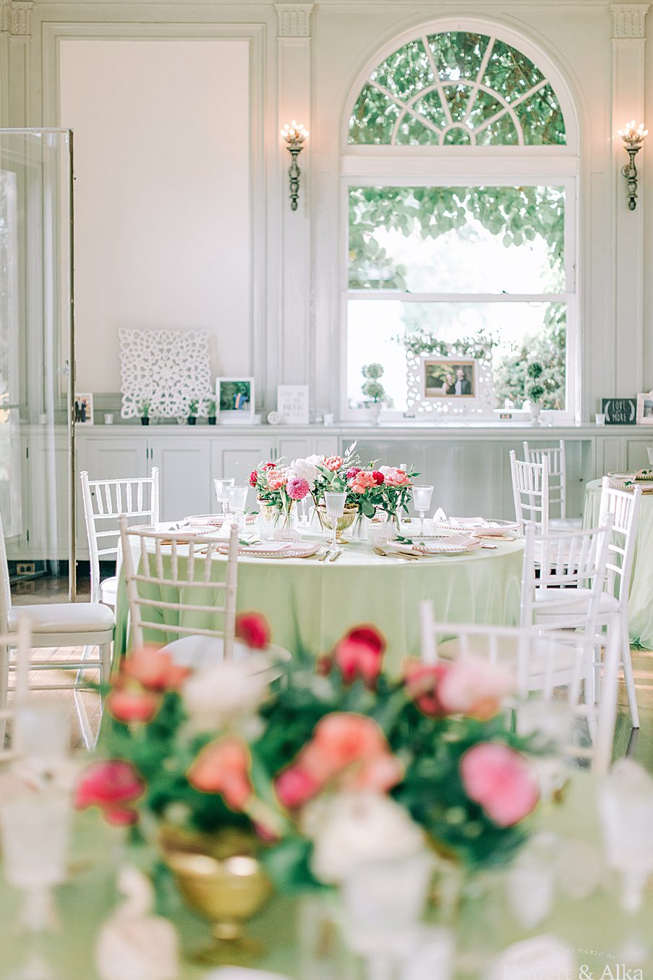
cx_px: 317
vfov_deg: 38.2
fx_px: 1414
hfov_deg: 26.0
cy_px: 496
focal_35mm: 52
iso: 500
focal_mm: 50
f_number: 1.8
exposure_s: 1/500
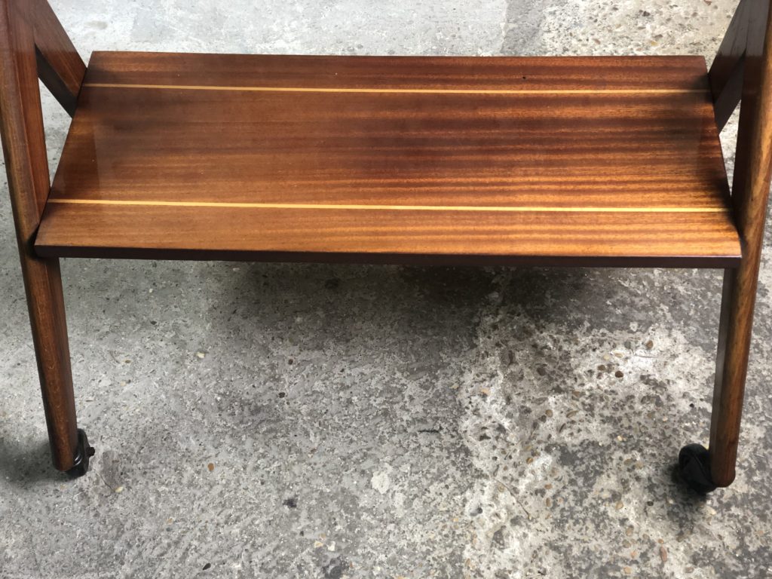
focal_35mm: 52
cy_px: 290
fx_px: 1160
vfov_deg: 28.0
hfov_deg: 36.8
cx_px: 386
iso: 125
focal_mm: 6
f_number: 2.4
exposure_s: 1/25
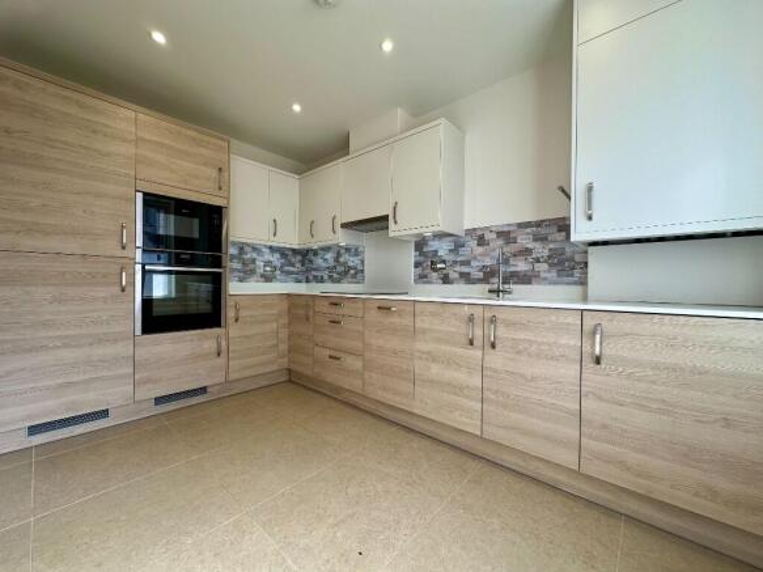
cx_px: 382
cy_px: 286
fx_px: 309
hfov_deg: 102.1
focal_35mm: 14
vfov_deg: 85.7
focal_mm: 2.22
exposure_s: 1/100
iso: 40
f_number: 2.2
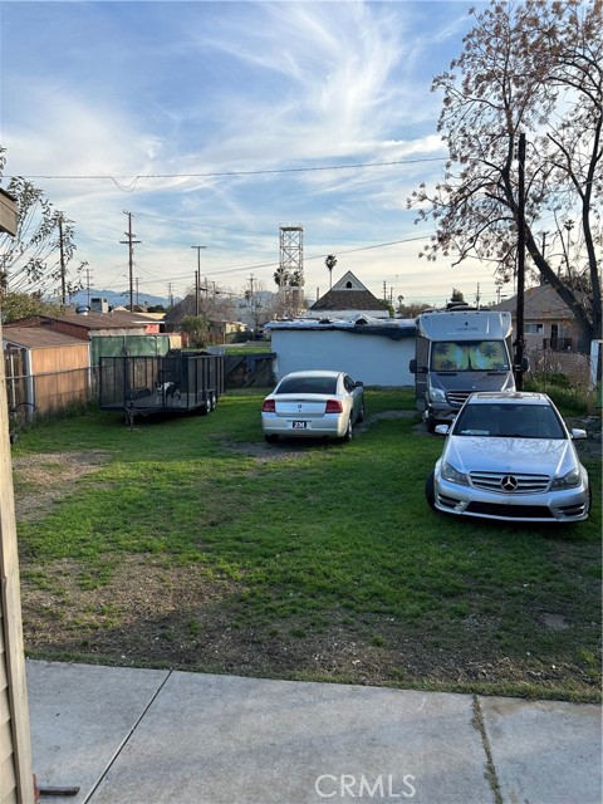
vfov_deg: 67.3
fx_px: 604
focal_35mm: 26
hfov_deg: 53.1
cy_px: 402
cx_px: 302
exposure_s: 1/1751
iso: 50
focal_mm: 5.7
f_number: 1.5
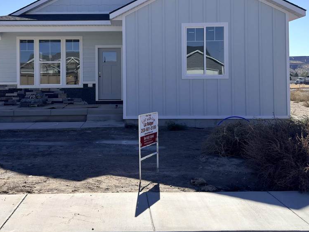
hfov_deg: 45.5
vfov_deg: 34.7
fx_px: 366
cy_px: 73
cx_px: 122
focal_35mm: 41
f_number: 1.78
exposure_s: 1/3497
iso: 80
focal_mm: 6.76
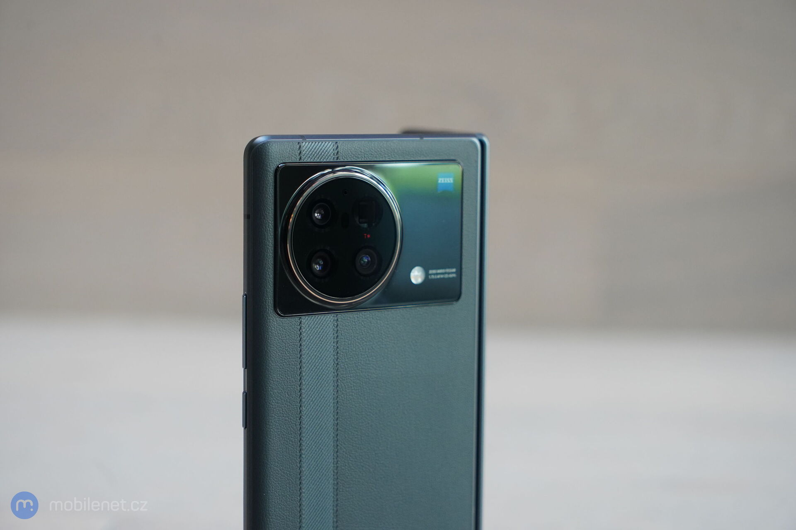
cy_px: 265
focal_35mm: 70
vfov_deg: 19.5
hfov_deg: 28.8
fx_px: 1548
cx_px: 398
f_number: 5.6
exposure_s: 1/160
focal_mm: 70
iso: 3200
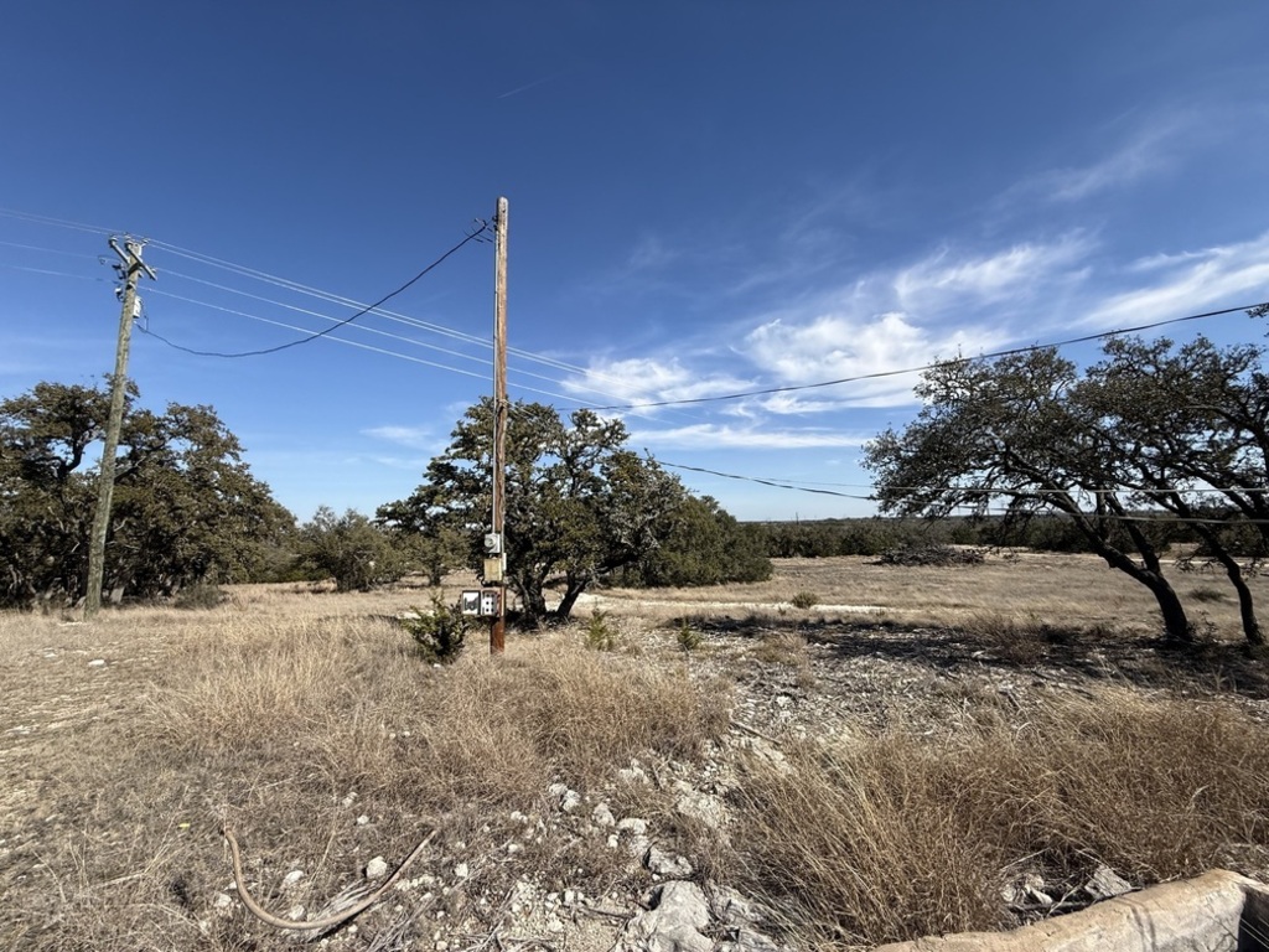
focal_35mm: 14
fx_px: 513
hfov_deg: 102.1
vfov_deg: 85.7
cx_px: 634
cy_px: 476
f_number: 2.2
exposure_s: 1/2410
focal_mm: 2.22
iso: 50
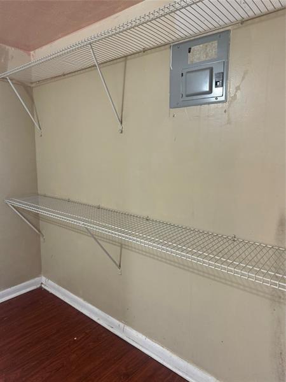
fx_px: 264
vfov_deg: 71.6
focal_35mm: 24
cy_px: 191
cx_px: 143
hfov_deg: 56.8
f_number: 1.78
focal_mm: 6.76
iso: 250
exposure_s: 1/60
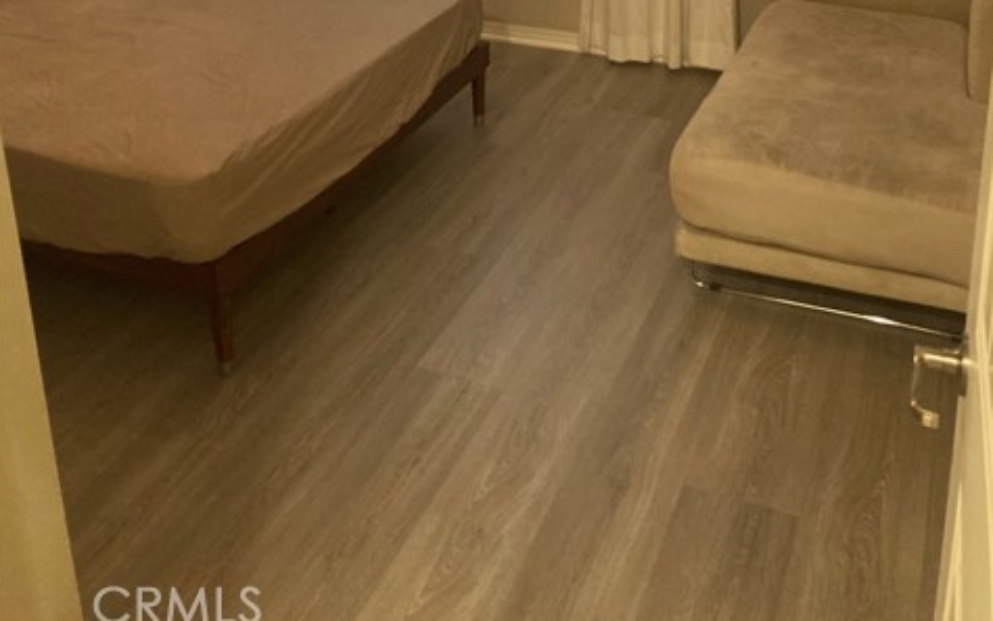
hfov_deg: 49.3
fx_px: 1083
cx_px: 495
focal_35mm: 40
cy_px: -33
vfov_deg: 29.4
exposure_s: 1/40
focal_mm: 3.99
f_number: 1.8
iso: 320
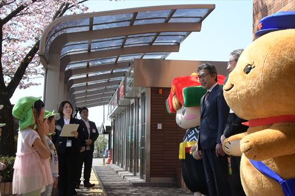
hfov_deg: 37.9
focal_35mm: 52
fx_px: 430
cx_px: 148
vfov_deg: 25.7
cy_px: 98
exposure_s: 1/1250
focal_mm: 35
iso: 6400
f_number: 18
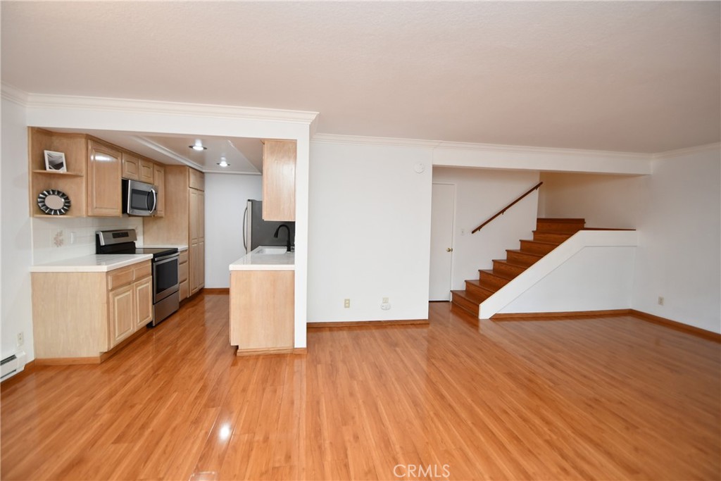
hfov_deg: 100.4
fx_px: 300
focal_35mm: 15
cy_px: 240
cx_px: 360
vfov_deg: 77.3
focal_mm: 10
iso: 400
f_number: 4
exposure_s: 1/60
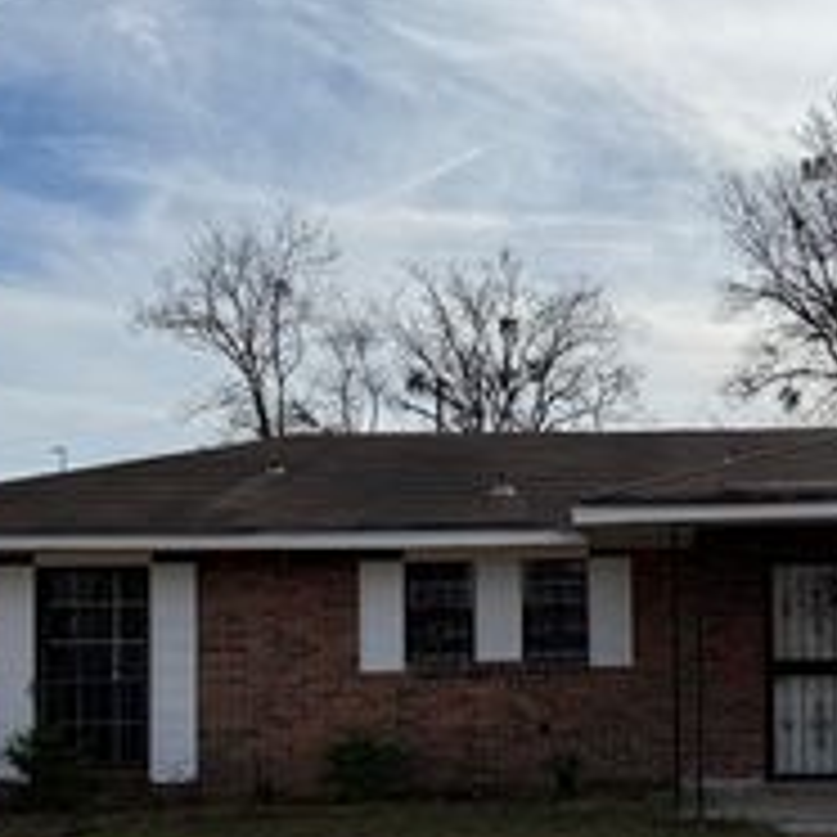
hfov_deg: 29.2
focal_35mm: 57
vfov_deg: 29.7
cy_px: 596
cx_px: 698
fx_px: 1559
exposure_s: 1/11905
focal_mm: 6.76
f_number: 1.78
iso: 80
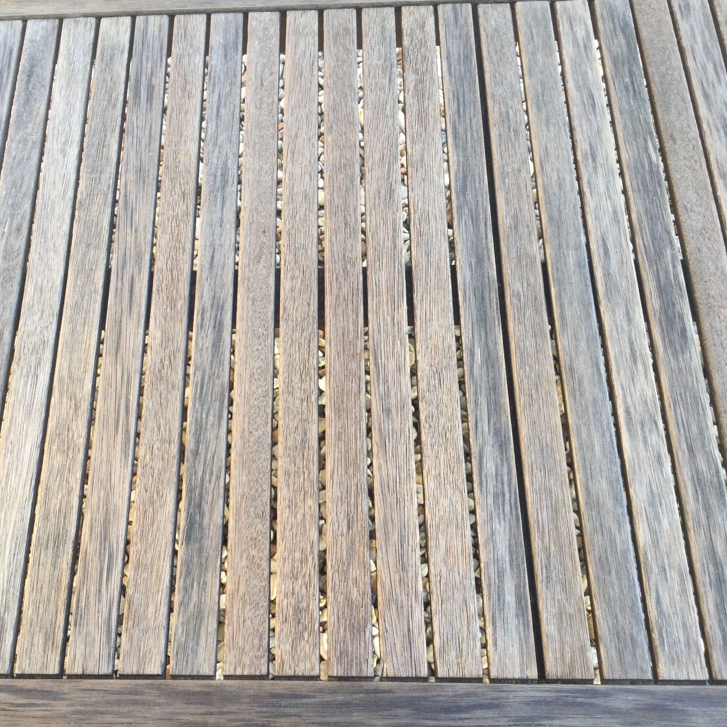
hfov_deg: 44.7
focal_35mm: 37
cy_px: 363
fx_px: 879
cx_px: 287
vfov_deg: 44.9
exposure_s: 1/100
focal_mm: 3.3
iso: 50
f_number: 2.4
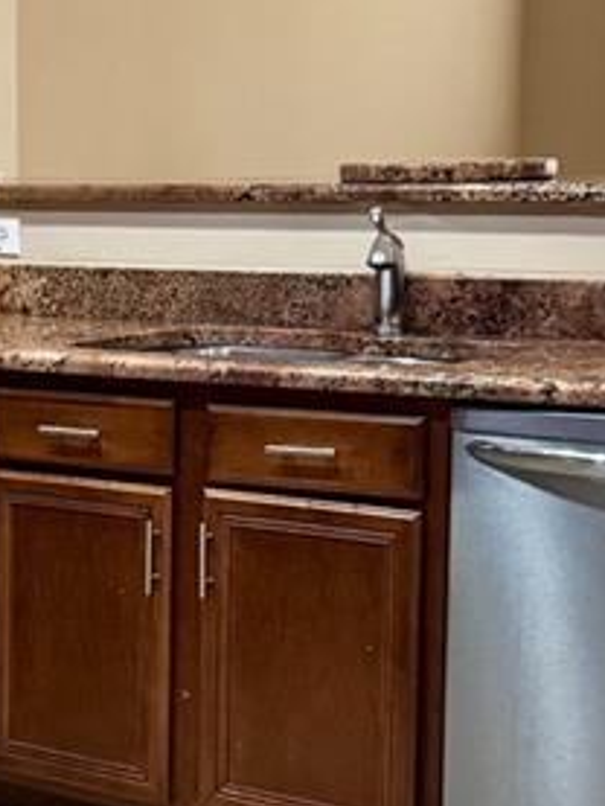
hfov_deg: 13.5
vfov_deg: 18.8
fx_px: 2422
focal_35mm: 104
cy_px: 527
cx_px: -265
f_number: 1.78
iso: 640
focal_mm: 6.76
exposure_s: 1/60
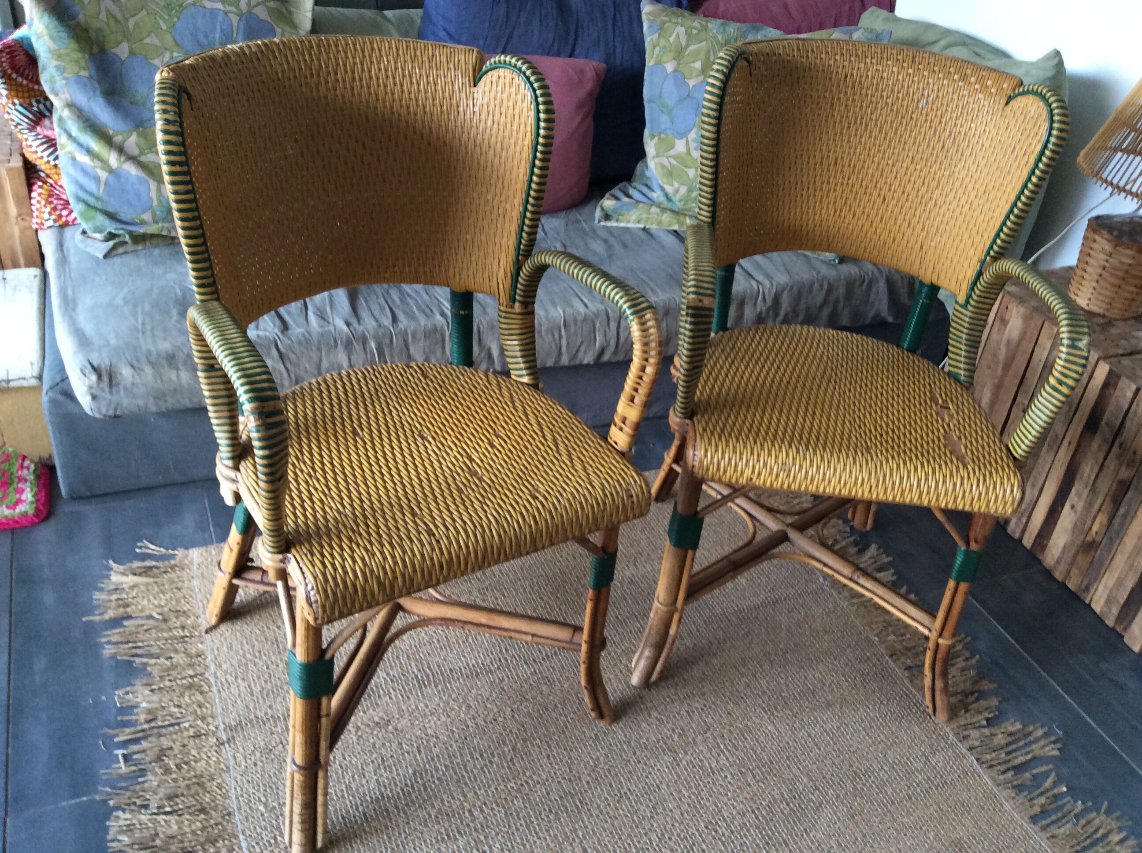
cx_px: 571
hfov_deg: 56.9
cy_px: 426
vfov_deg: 44.1
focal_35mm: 32
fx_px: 1054
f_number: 2.4
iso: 125
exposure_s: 1/25
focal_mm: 3.3
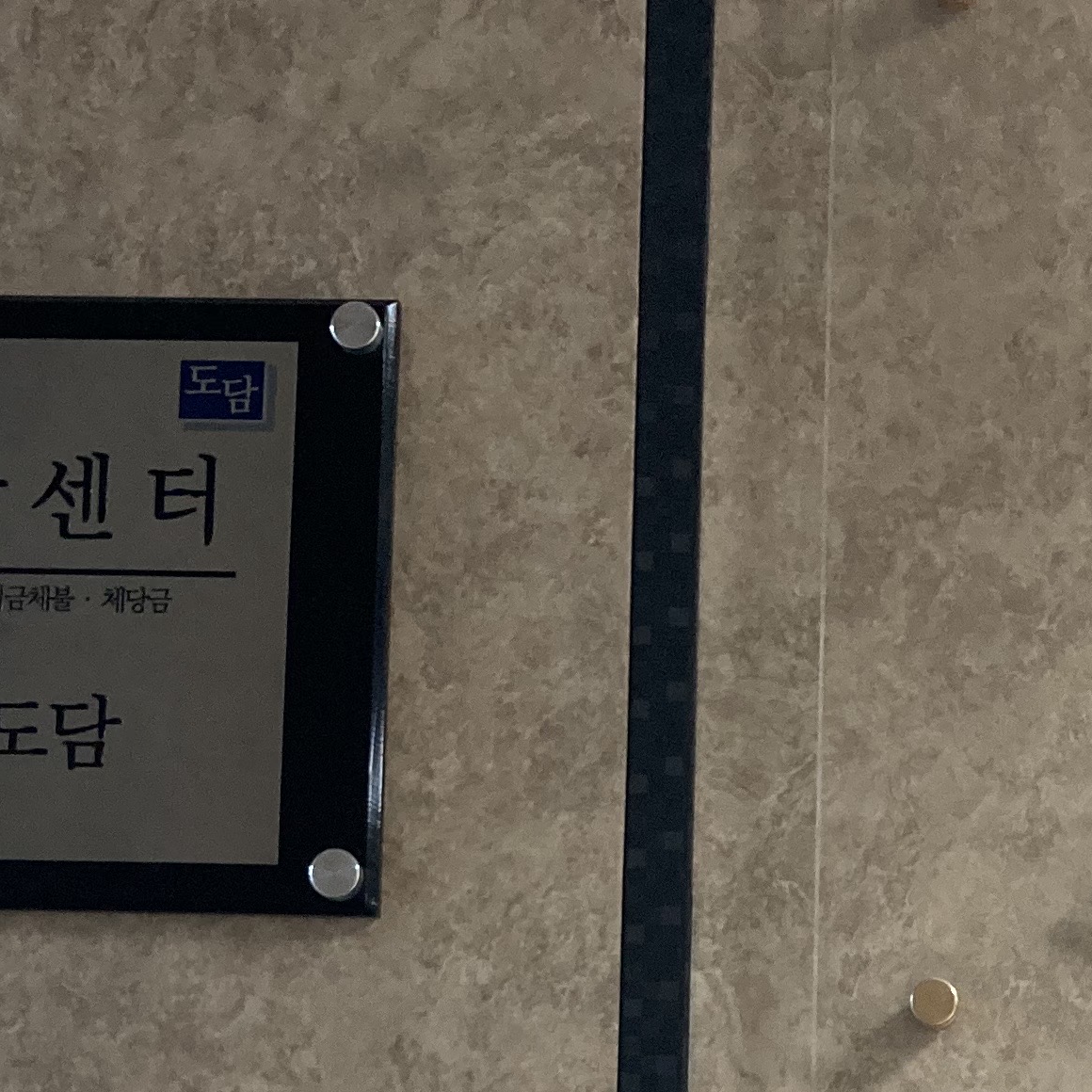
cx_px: 1068
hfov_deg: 19.6
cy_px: 1272
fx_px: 3069
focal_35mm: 86
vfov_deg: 19.2
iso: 125
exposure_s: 1/60
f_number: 1.8
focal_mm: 3.99
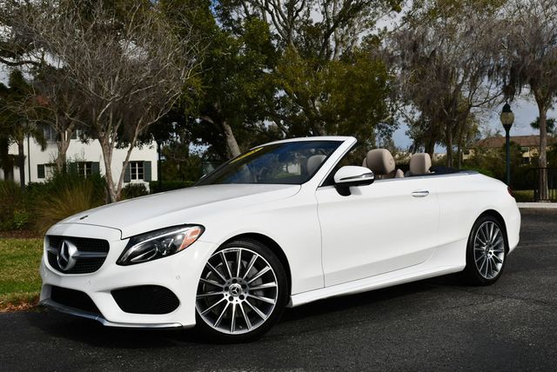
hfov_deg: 44.5
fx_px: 681
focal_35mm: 44
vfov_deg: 30.6
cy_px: 186
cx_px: 278
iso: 100
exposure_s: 1/400
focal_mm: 22
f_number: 10
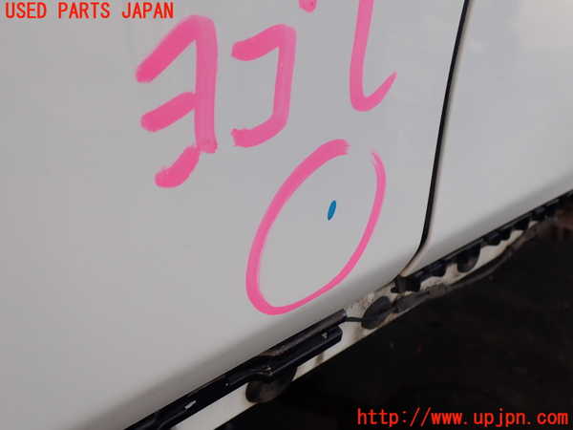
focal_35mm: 30
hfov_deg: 60.0
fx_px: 497
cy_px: 215
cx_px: 286
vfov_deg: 46.8
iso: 100
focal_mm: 5.4
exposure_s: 1/250
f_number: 3.2
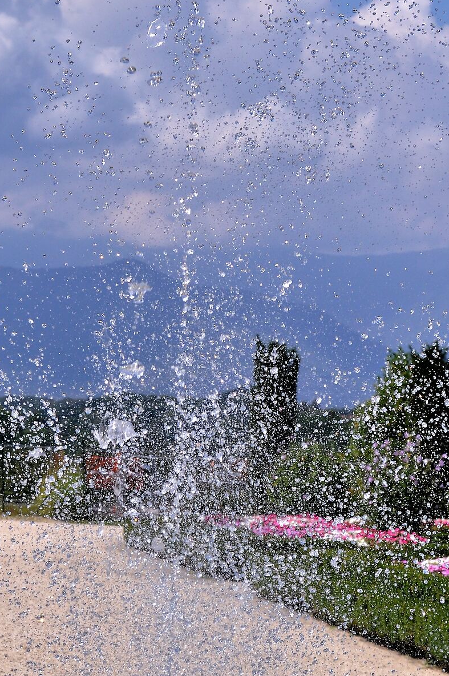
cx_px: 176
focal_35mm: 152
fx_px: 2849
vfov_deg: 13.5
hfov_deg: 9.0
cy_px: 414
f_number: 6.7
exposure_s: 1/2000
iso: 400
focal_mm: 50
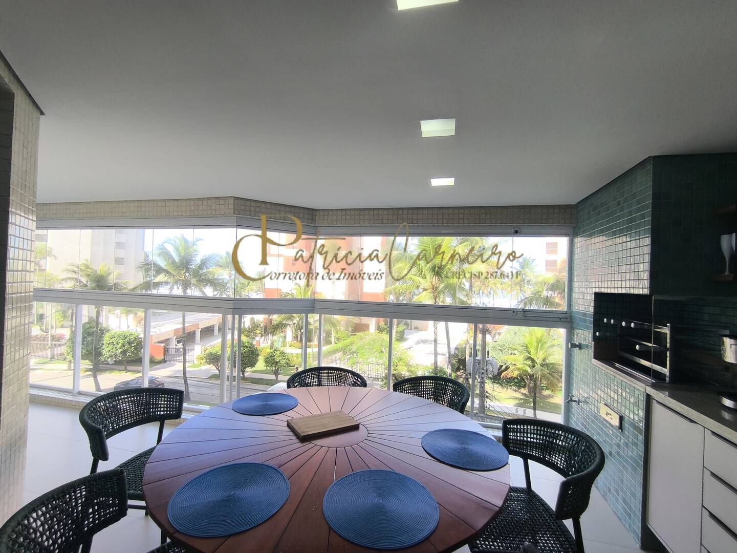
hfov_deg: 94.5
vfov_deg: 78.1
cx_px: 368
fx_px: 341
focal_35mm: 16
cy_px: 276
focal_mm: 1.65
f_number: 2.2
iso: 50
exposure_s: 1/236
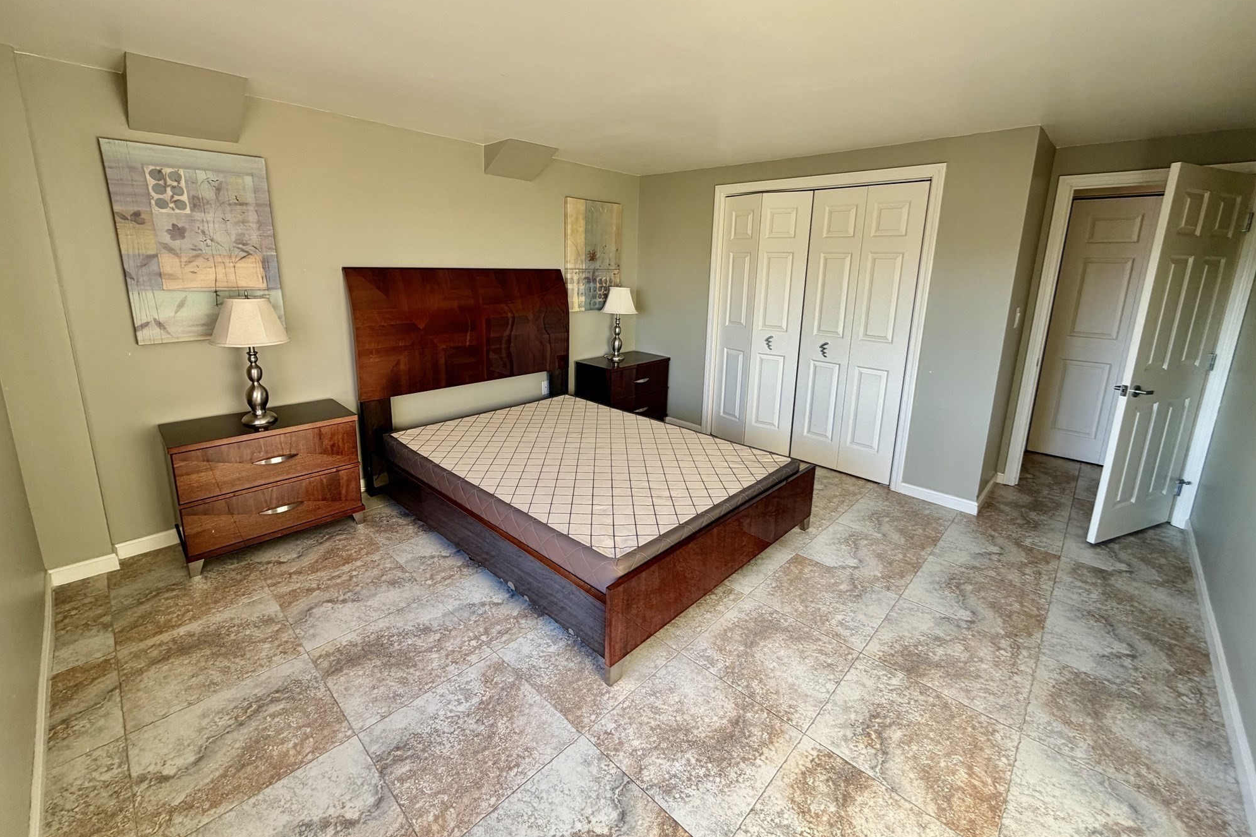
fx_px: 523
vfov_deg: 77.0
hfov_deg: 100.4
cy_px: 370
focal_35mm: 15
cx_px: 625
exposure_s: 1/121
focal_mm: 2.22
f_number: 2.2
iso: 80
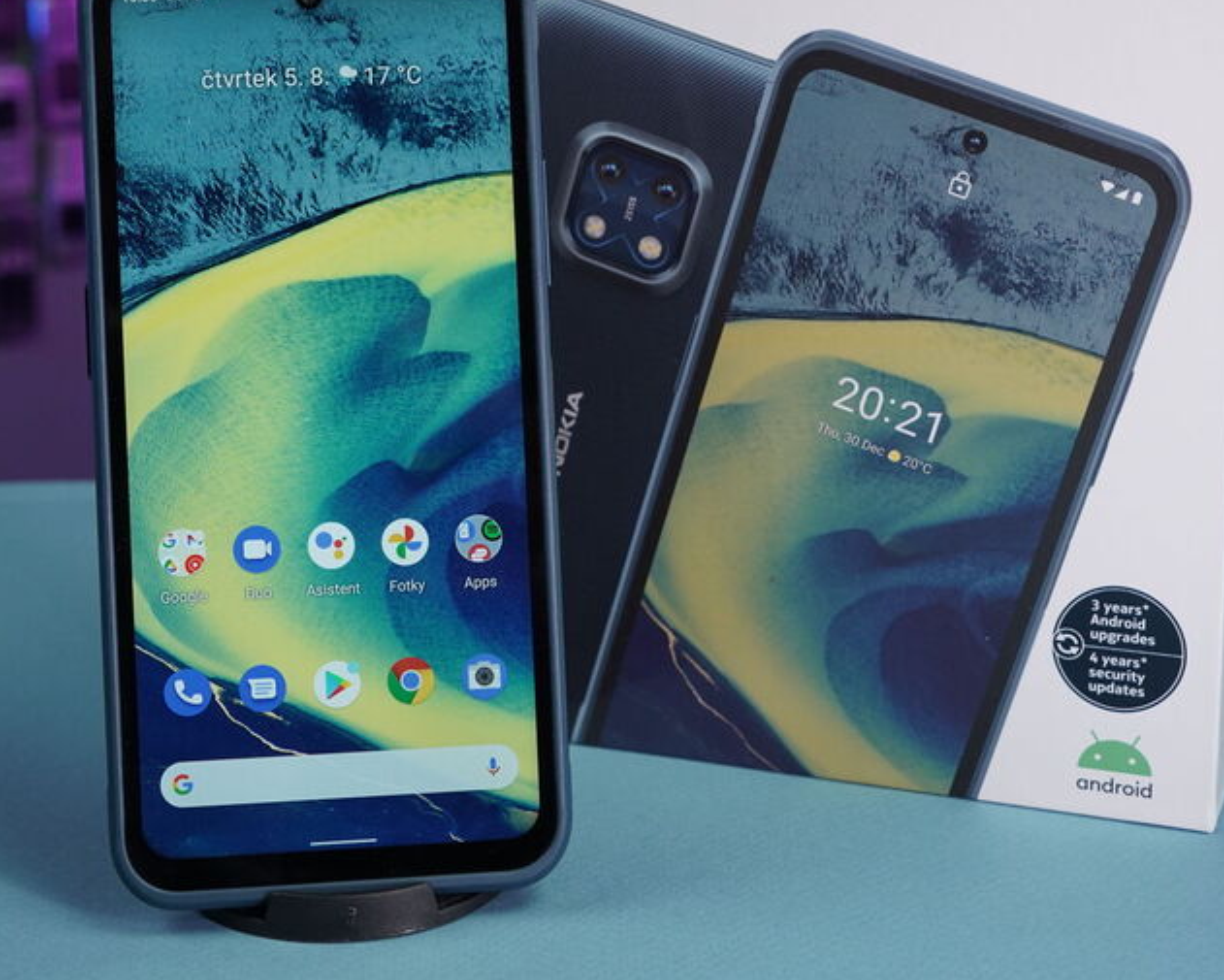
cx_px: 552
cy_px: 365
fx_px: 2174
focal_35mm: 60
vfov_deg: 25.3
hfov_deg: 31.4
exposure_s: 1/160
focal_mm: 42
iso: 2000
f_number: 8
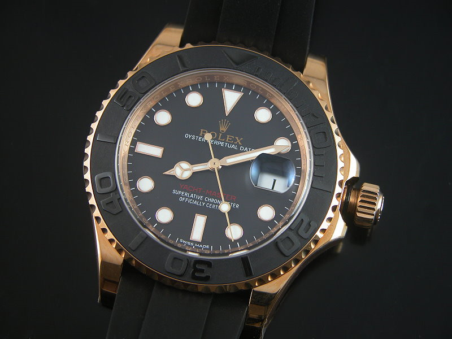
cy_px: 170
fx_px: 1933
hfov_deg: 13.3
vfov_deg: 10.0
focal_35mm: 148
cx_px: 226
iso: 100
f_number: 3.9
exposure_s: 1/5.4
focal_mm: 37.7
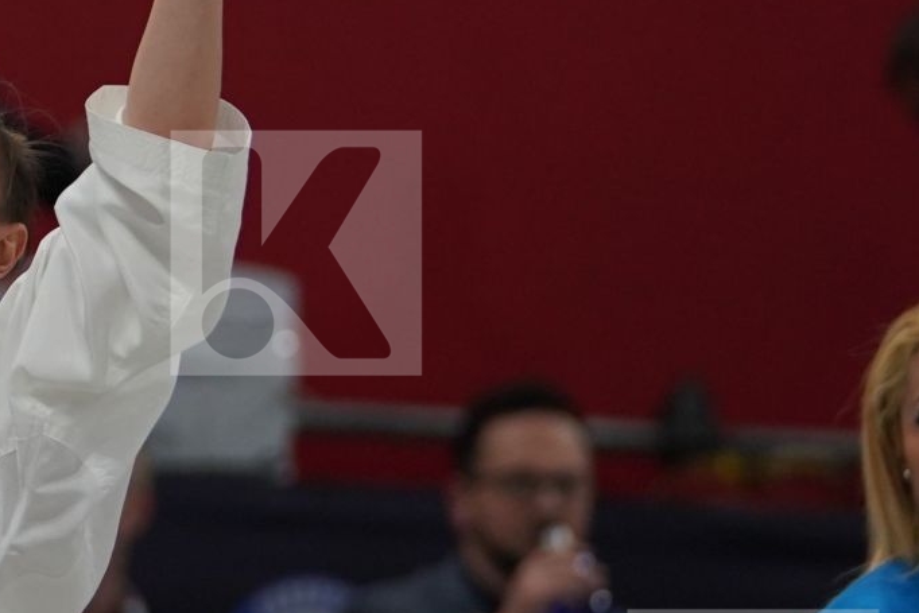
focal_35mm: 641
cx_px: -160
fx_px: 16366
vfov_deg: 2.1
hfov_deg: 3.2
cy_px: 253
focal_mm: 162
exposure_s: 1/1000
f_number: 2.8
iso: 1000
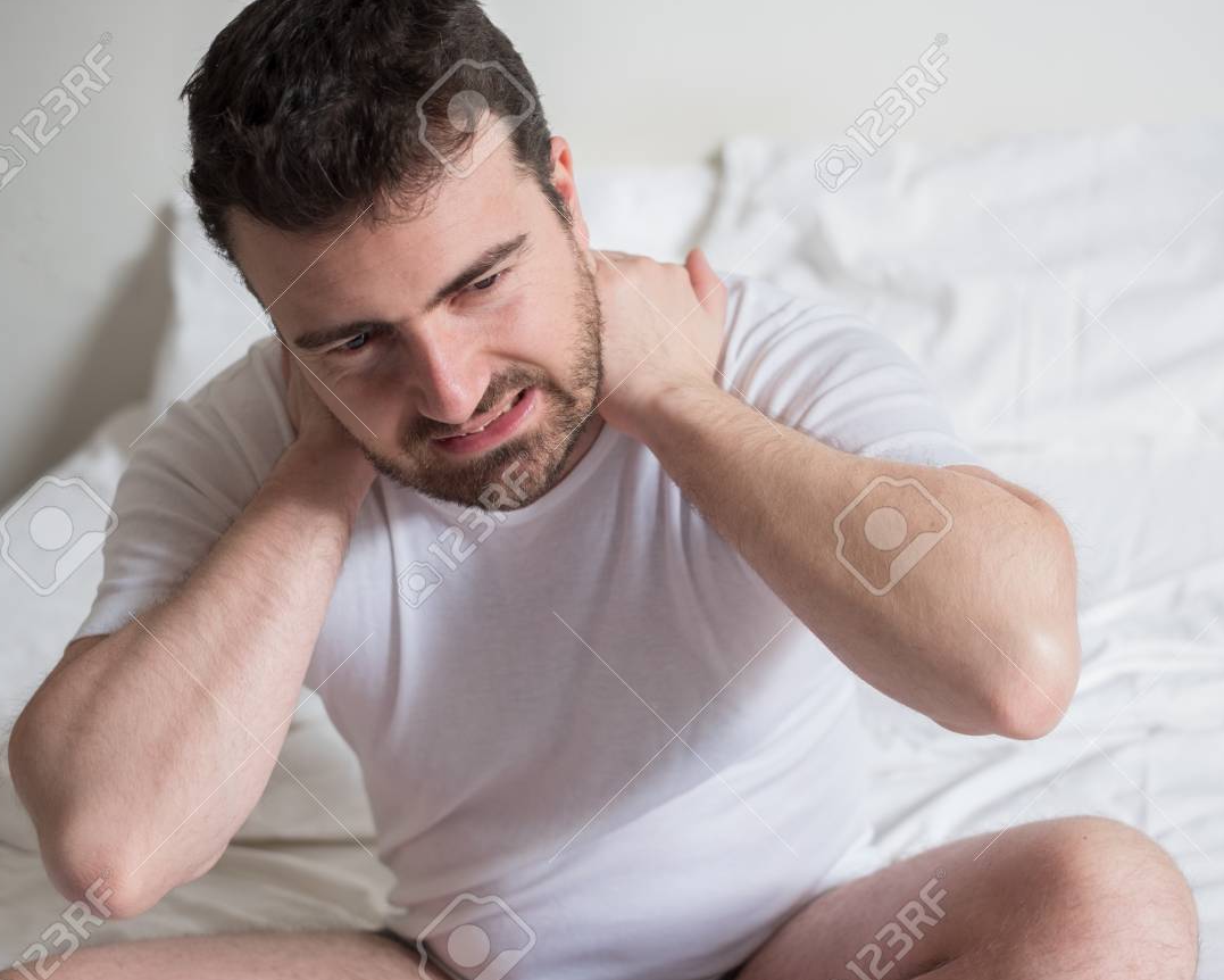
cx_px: 675
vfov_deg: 25.4
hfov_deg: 31.4
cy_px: 489
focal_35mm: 60
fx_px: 2174
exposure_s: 1/70
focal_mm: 35
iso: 400
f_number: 2.8
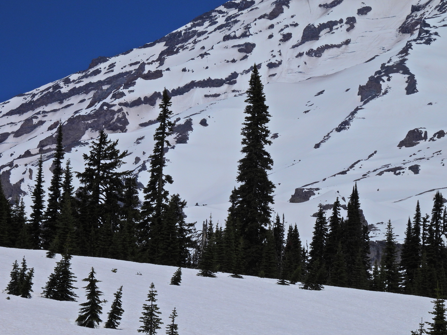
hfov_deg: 10.7
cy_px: 168
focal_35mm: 185
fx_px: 2389
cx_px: 224
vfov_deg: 8.0
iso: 100
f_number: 8
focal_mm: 33
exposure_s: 1/1600
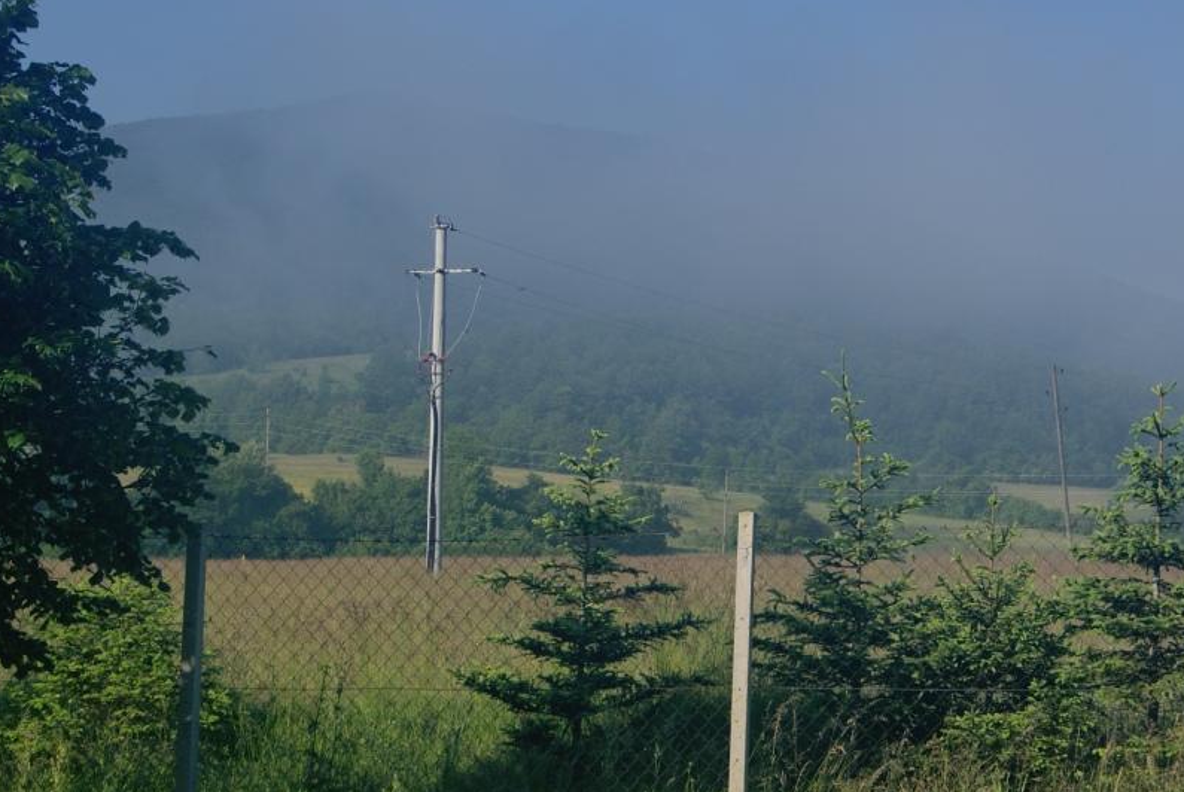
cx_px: 724
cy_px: 450
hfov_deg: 29.7
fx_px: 2227
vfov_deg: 20.2
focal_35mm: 68
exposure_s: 1/320
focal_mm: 35
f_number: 9
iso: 100
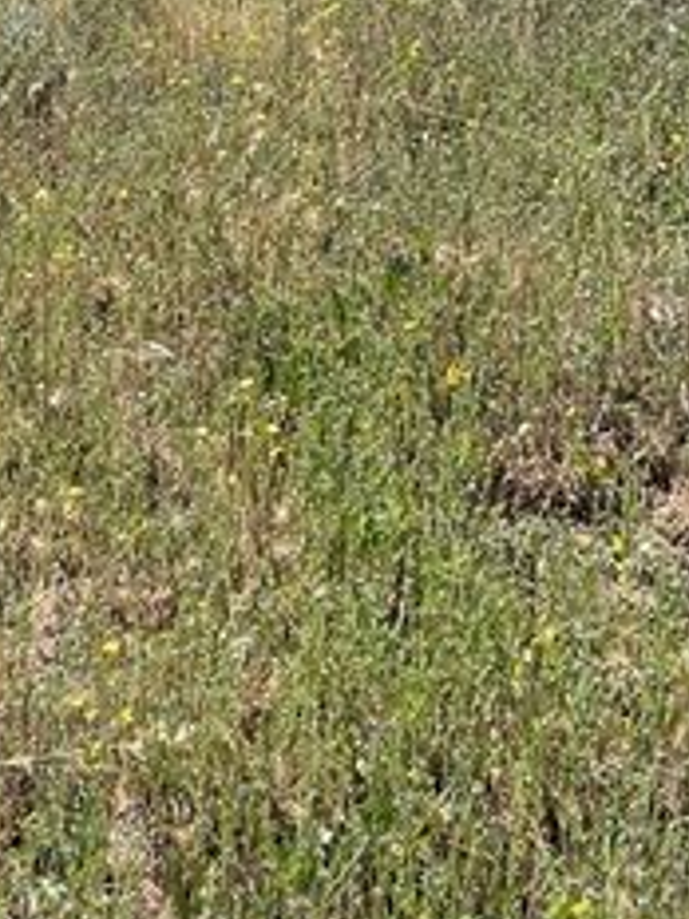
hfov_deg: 19.5
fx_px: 1911
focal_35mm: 72
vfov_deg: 24.5
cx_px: -83
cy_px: -176
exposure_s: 1/2786
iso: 32
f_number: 1.6
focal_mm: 5.1
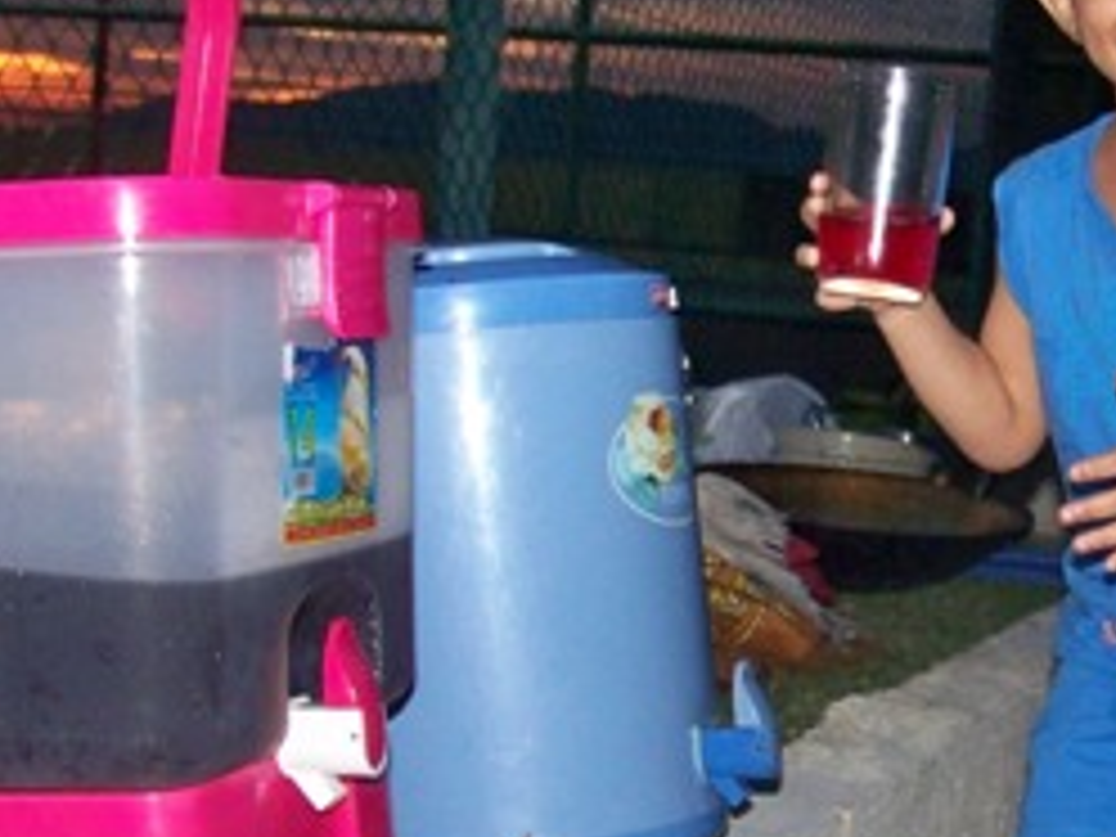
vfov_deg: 17.3
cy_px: 544
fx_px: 2740
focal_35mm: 85
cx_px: 927
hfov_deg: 22.6
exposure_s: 1/30
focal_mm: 5.85
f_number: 2.8
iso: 200
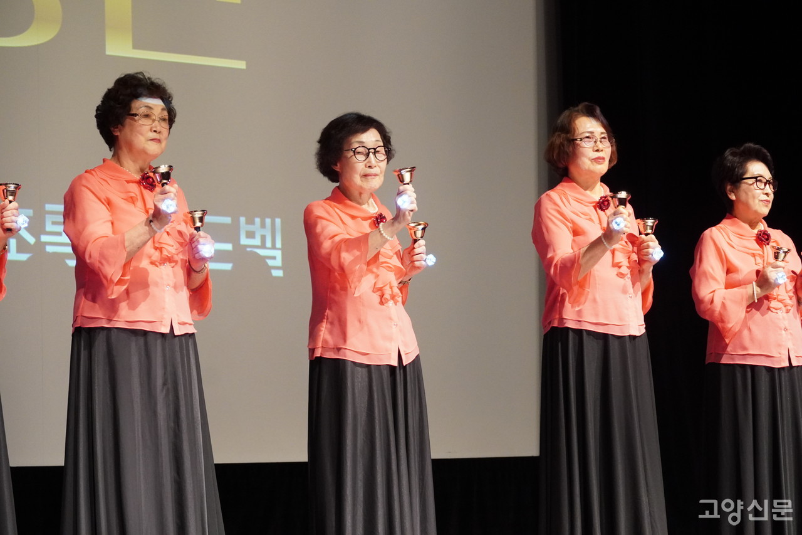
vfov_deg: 10.4
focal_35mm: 132
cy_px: 268
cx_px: 401
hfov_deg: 15.5
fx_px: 2940
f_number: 5.6
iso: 3200
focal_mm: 88
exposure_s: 1/50
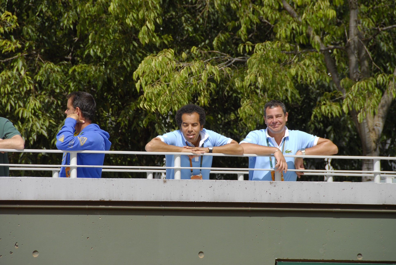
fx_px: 3304
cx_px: 198
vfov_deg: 4.6
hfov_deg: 6.9
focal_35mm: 300
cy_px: 132
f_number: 7.1
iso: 200
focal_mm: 200
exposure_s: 1/400
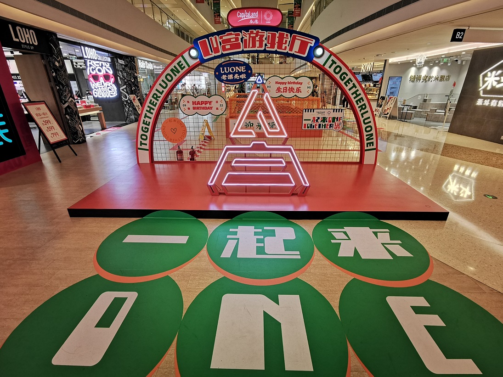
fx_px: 247
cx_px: 252
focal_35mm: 17
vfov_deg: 74.7
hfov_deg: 91.0
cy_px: 188
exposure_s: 6
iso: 80
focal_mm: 2.26
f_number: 2.2
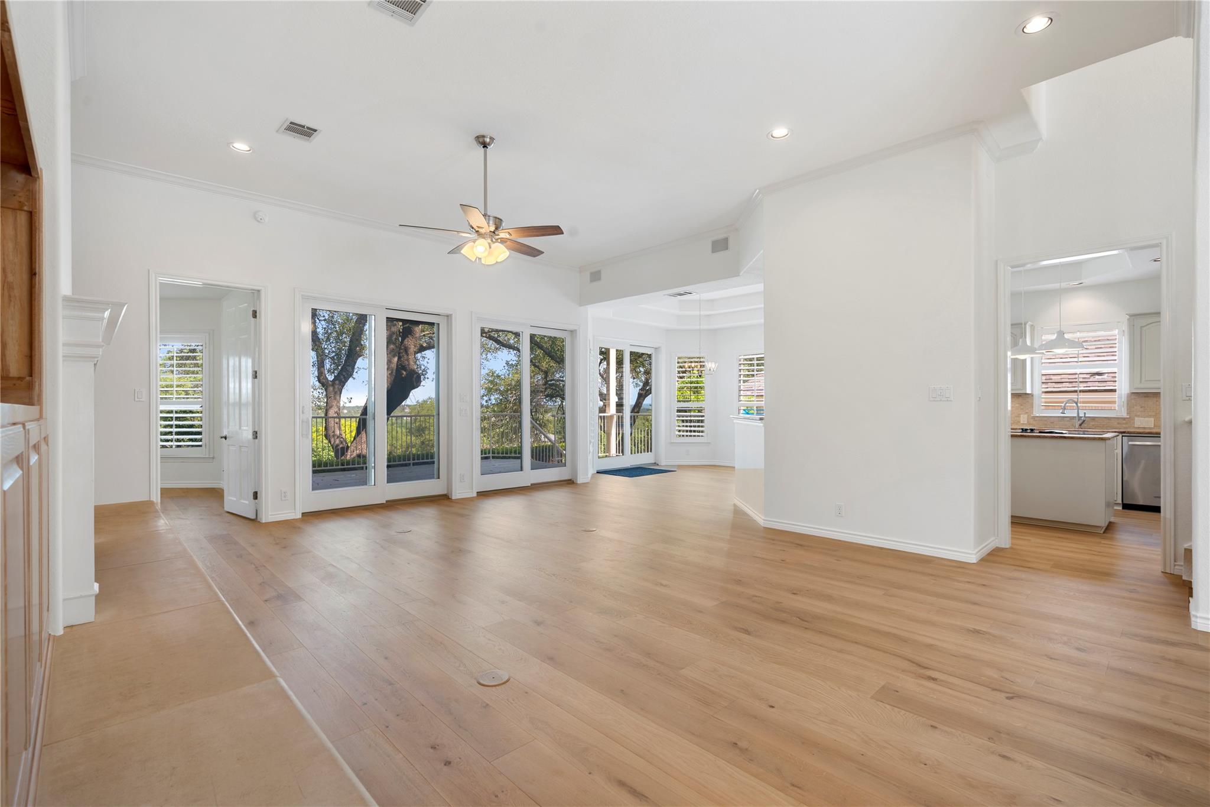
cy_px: 404
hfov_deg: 96.7
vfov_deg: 73.7
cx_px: 605
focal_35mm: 16
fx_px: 538
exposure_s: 1/6
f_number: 9
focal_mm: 16
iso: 100
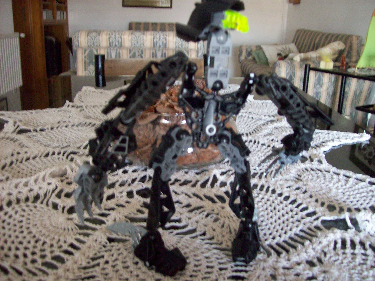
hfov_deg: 51.4
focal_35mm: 36
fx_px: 390
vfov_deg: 39.7
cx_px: 188
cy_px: 140
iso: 160
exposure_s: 1/8
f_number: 2.7
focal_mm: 6
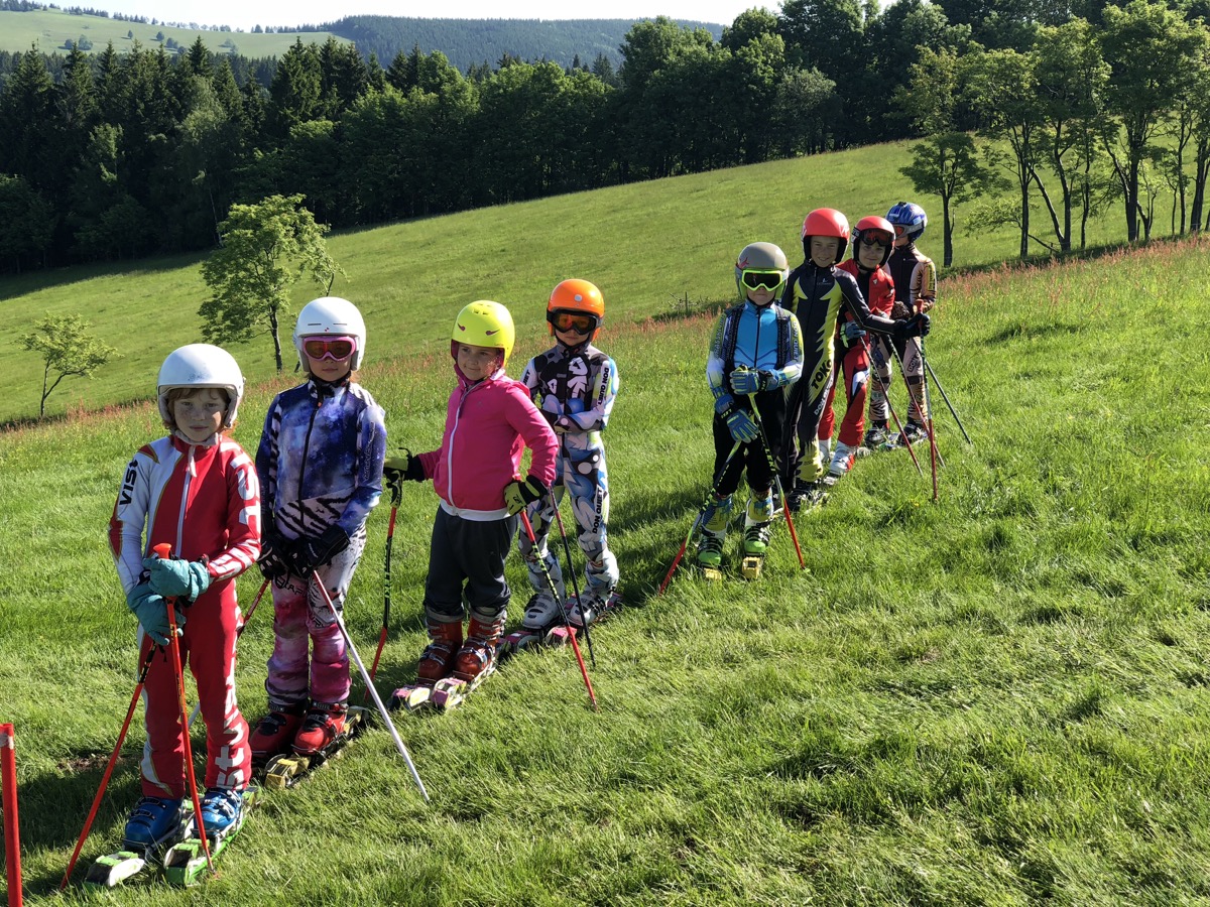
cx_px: 605
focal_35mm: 52
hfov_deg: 36.8
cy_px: 454
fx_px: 1818
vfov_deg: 28.0
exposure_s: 1/390
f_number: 2.4
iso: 16
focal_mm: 6
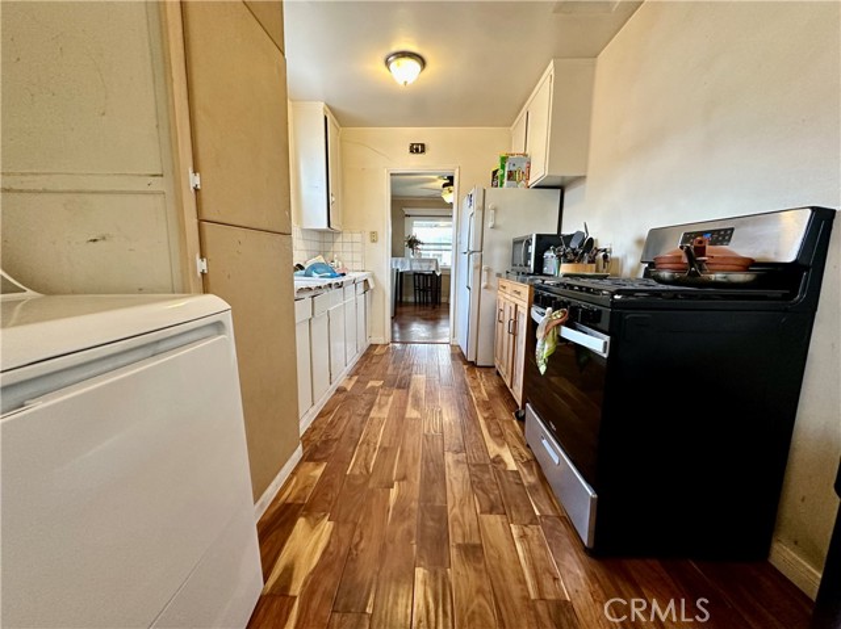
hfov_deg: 102.1
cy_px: 314
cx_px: 420
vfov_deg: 85.6
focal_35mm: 14
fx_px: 340
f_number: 2.2
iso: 320
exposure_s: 1/60
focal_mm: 2.22
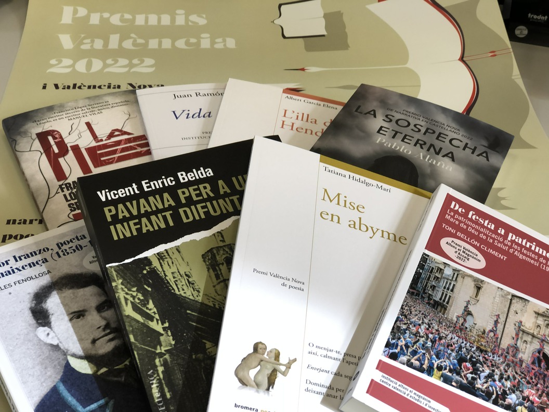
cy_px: 206
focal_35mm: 57
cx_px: 274
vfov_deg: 25.7
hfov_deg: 33.8
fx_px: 904
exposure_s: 1/33
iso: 32
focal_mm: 6.6
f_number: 2.8
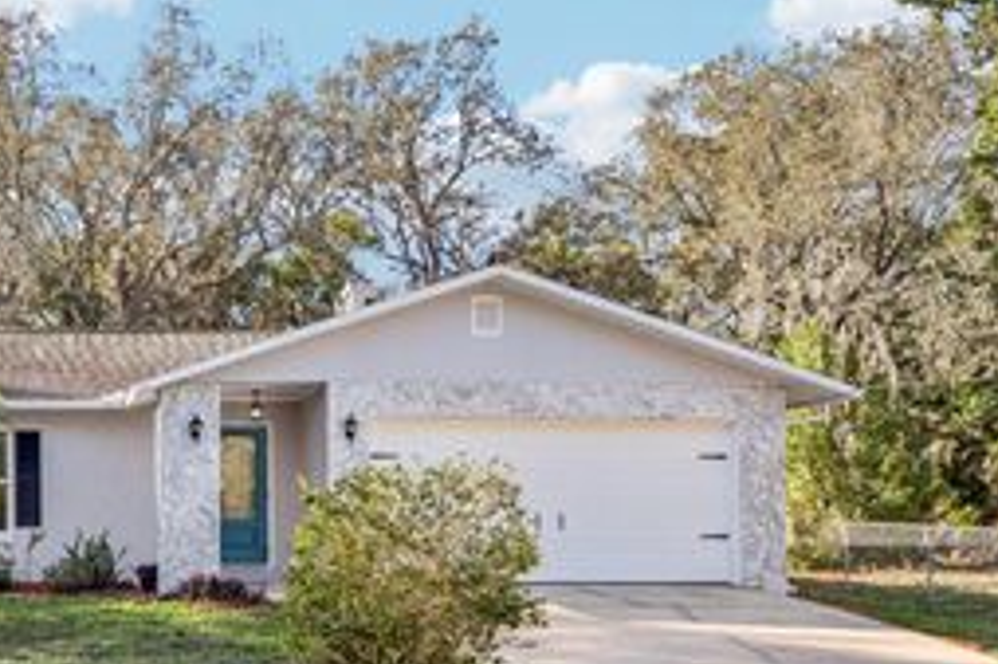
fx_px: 1579
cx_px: 102
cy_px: 458
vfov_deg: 23.6
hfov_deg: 33.3
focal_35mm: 57
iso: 400
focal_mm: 29
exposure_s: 1/500
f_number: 8
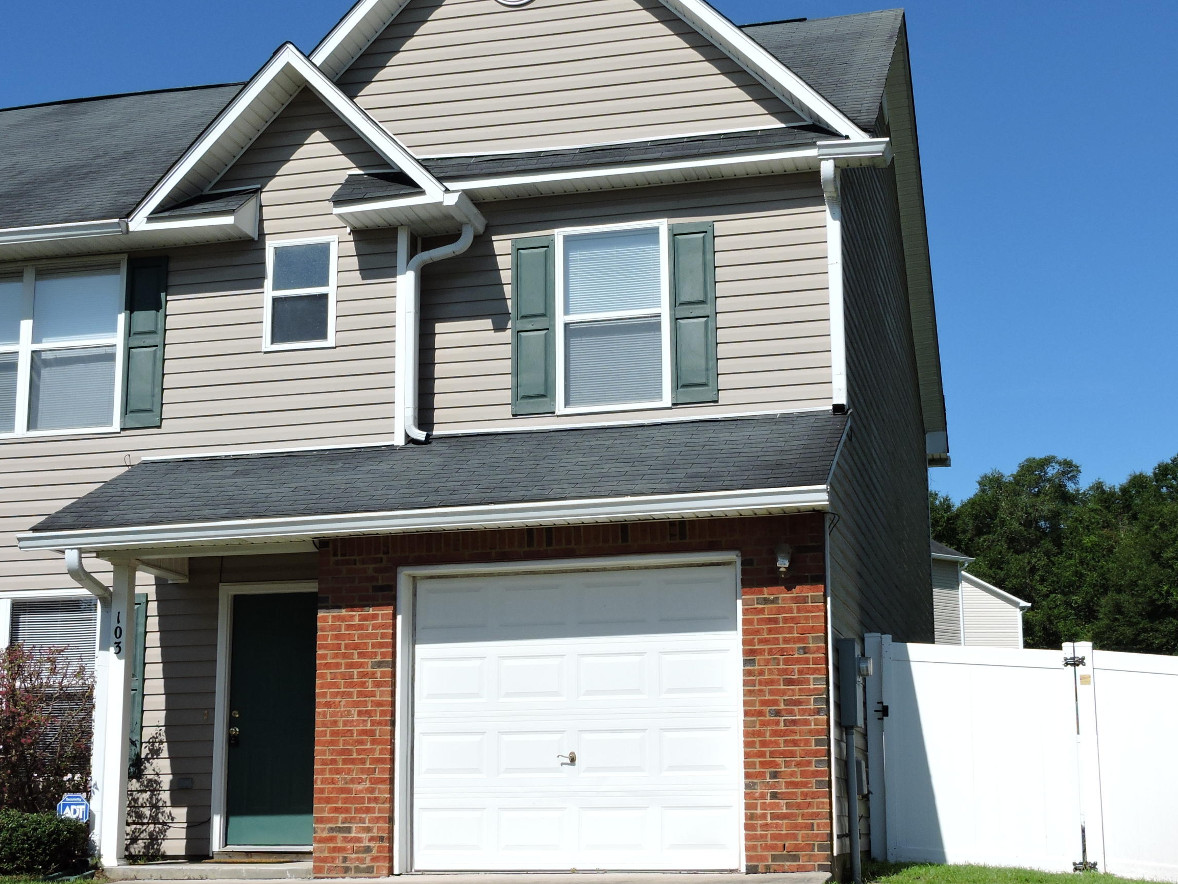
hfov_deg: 36.8
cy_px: 484
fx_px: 1770
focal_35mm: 52
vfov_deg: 28.0
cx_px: 604
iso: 100
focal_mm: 7.2
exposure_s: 1/1000
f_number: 4.2
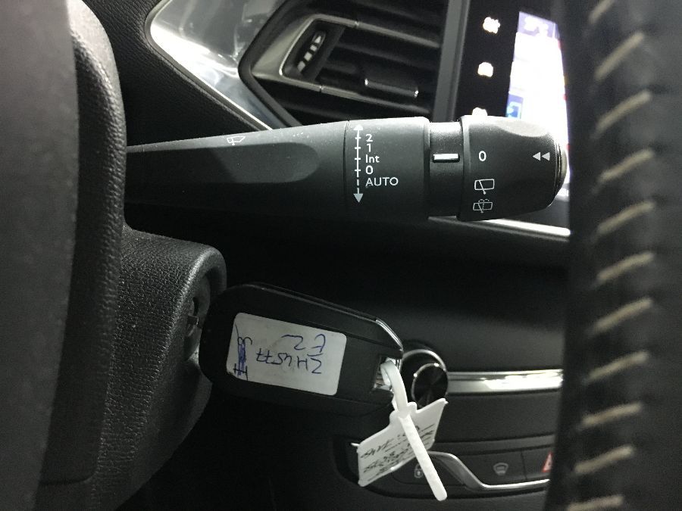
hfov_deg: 61.7
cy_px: 256
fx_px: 571
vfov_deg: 48.2
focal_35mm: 29
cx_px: 341
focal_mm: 4.15
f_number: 2.2
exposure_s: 1/17
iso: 250
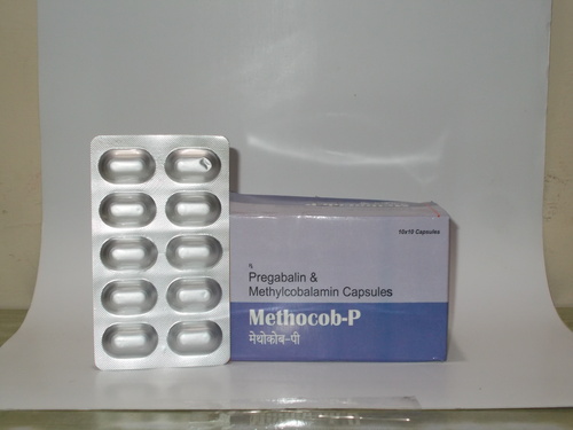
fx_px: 960
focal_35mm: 58
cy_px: 215
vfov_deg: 25.2
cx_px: 286
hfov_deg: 33.2
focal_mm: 10.3
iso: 200
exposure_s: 1/30
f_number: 4.9
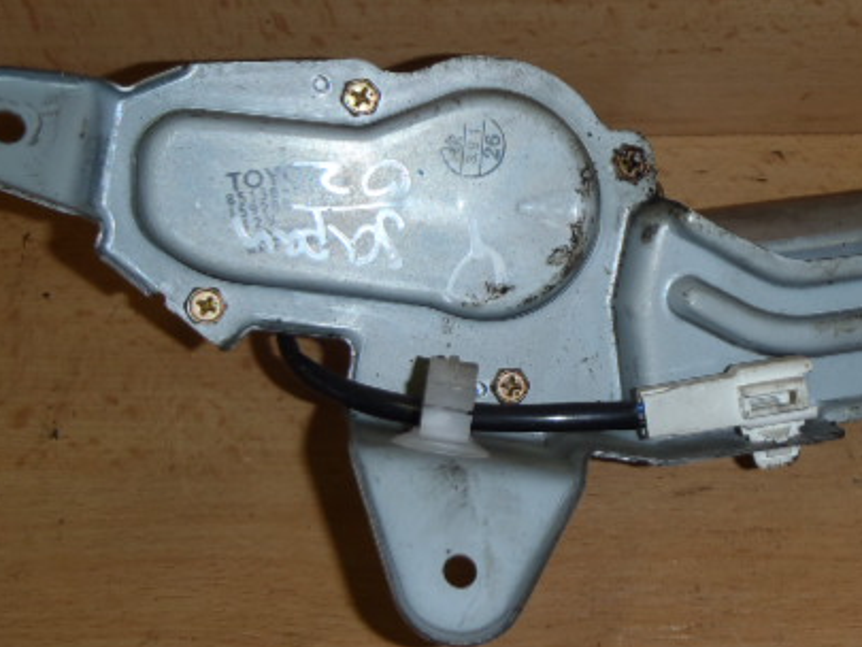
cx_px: 566
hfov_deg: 31.9
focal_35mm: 60
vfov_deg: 24.4
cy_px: 270
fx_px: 1495
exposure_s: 1/40
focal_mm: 6.83
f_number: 4.6
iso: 100
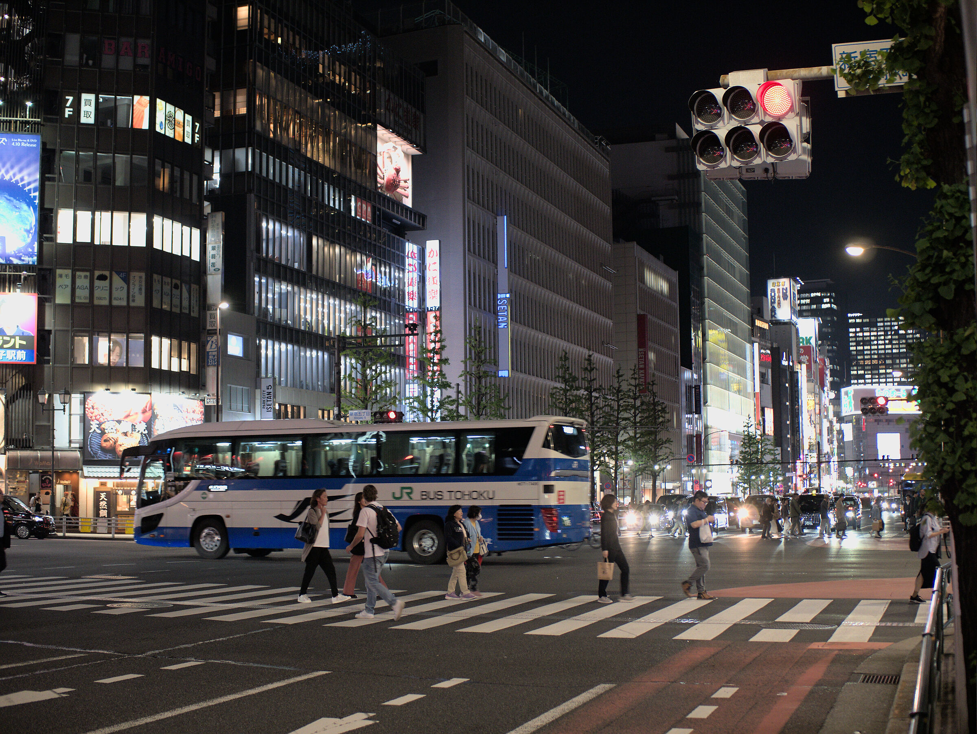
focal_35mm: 50
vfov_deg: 29.1
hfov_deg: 38.2
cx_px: 488
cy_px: 367
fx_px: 1412
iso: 1250
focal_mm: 25
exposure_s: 1/60
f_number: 2.2
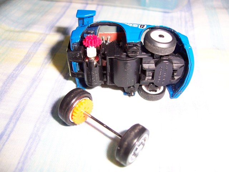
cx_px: 114
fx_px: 238
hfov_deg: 51.4
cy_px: 86
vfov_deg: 39.7
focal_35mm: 36
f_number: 3
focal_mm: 6
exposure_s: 1/20
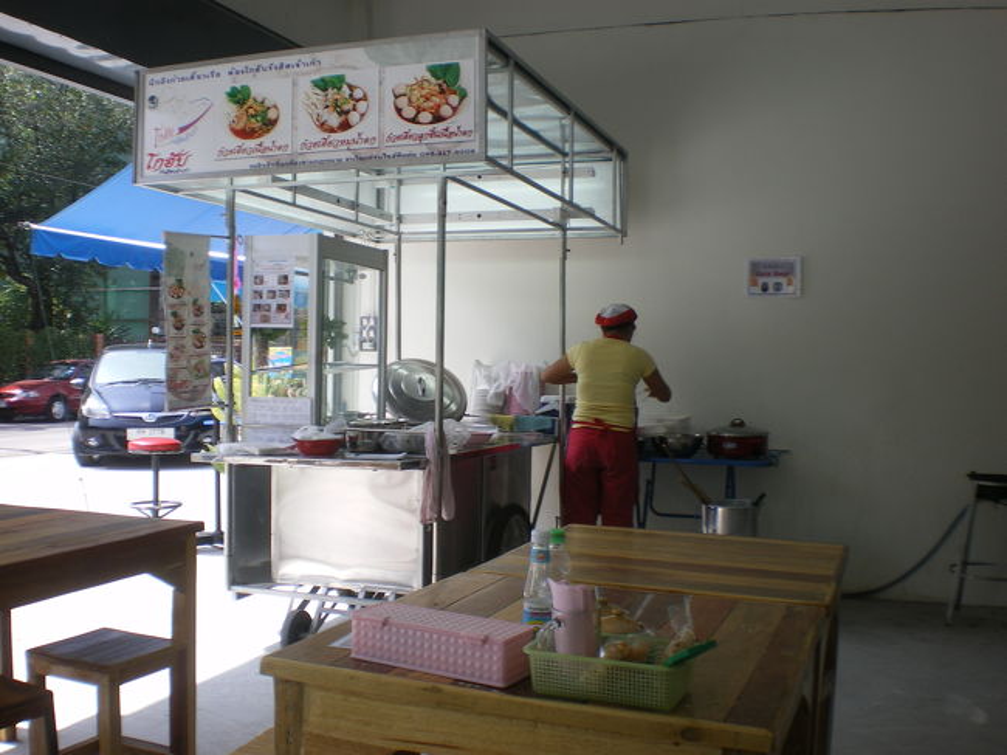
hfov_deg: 51.4
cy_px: 378
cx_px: 504
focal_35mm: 36
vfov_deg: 39.6
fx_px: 1047
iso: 50
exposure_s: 1/125
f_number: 4.6
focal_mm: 6.3
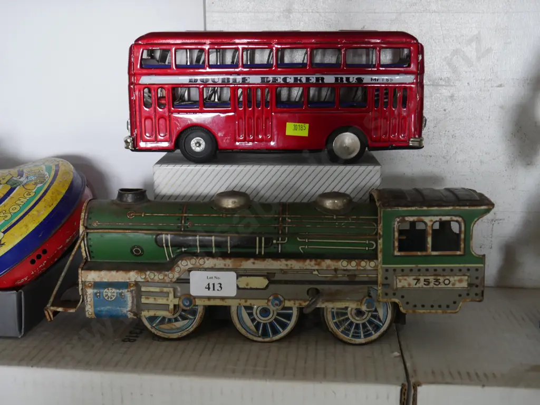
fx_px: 687
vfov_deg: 32.9
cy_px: 202
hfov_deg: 42.9
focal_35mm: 44
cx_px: 270
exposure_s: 1/60
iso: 1000
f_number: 4.7
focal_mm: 22
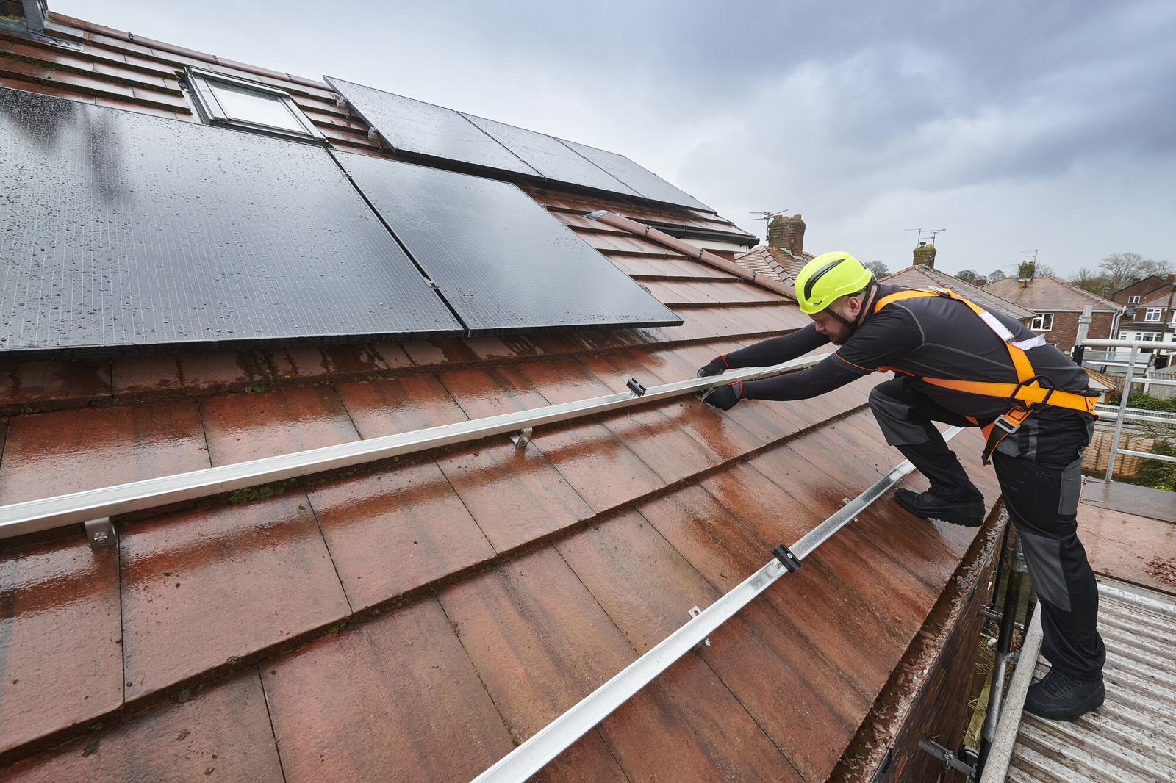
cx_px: 588
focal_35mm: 15
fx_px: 490
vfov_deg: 77.3
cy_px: 392
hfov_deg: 100.4
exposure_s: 1/125
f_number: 9
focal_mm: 15
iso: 500
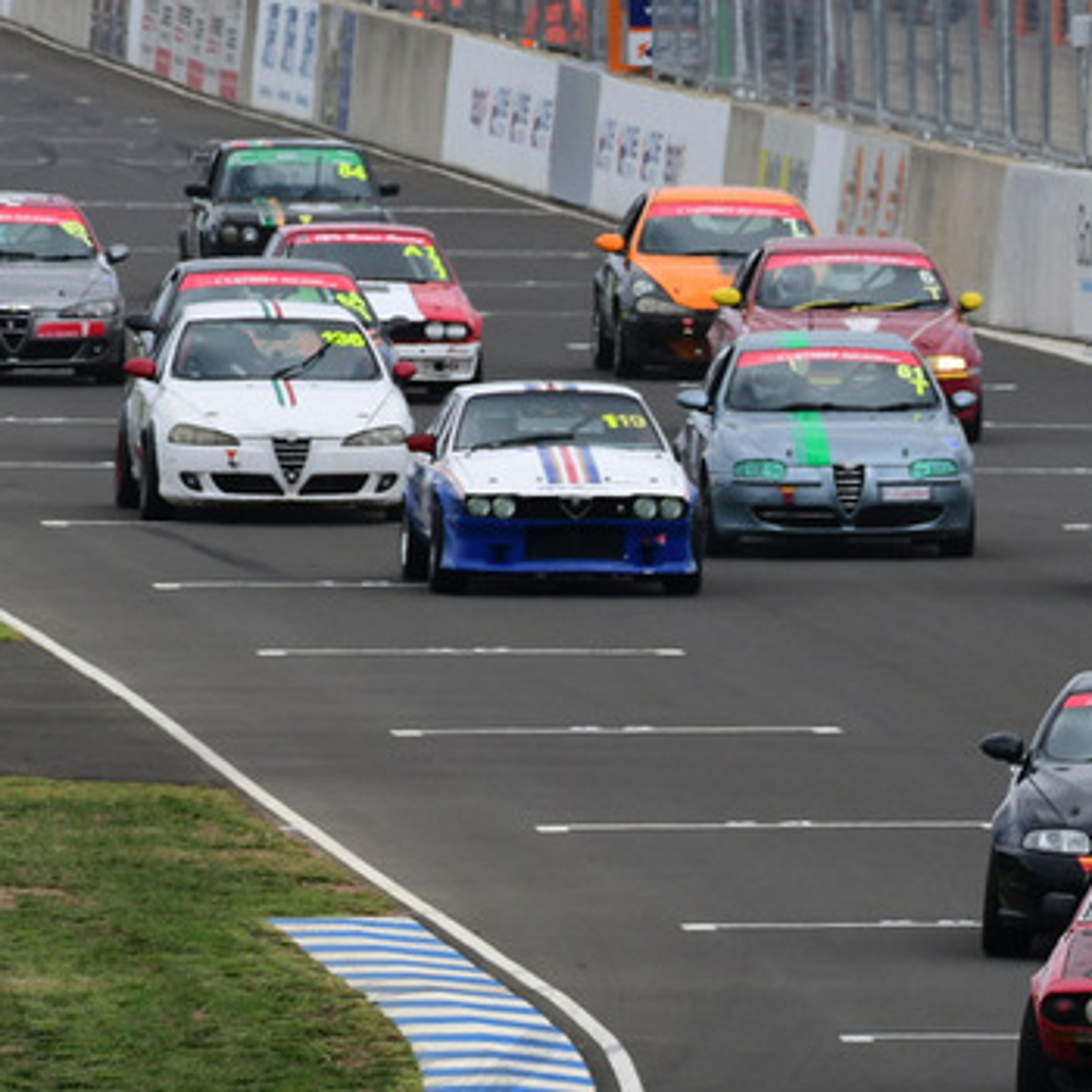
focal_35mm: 1109
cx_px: 1186
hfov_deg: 1.6
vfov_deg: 1.6
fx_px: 39581
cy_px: 768
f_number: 10
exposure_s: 1/640
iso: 320
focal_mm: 380
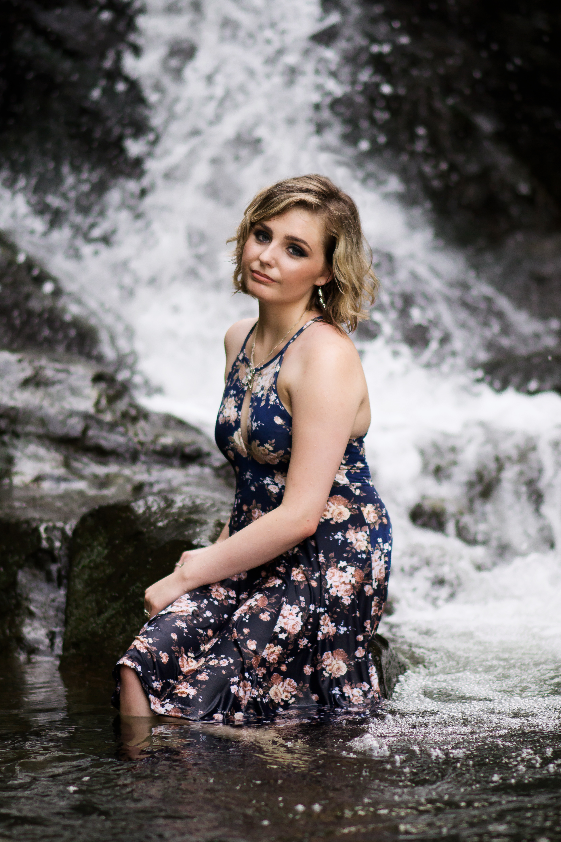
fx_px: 2980
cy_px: 421
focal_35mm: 128
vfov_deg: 16.1
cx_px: 280
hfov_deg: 10.8
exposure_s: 1/640
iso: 400
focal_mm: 85
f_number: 1.8
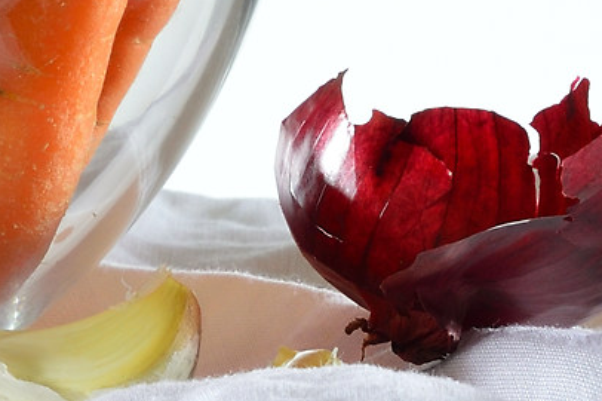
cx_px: -454
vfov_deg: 2.1
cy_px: -472
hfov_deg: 3.2
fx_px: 10677
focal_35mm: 639
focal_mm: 72
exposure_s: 1.3
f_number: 16
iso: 100
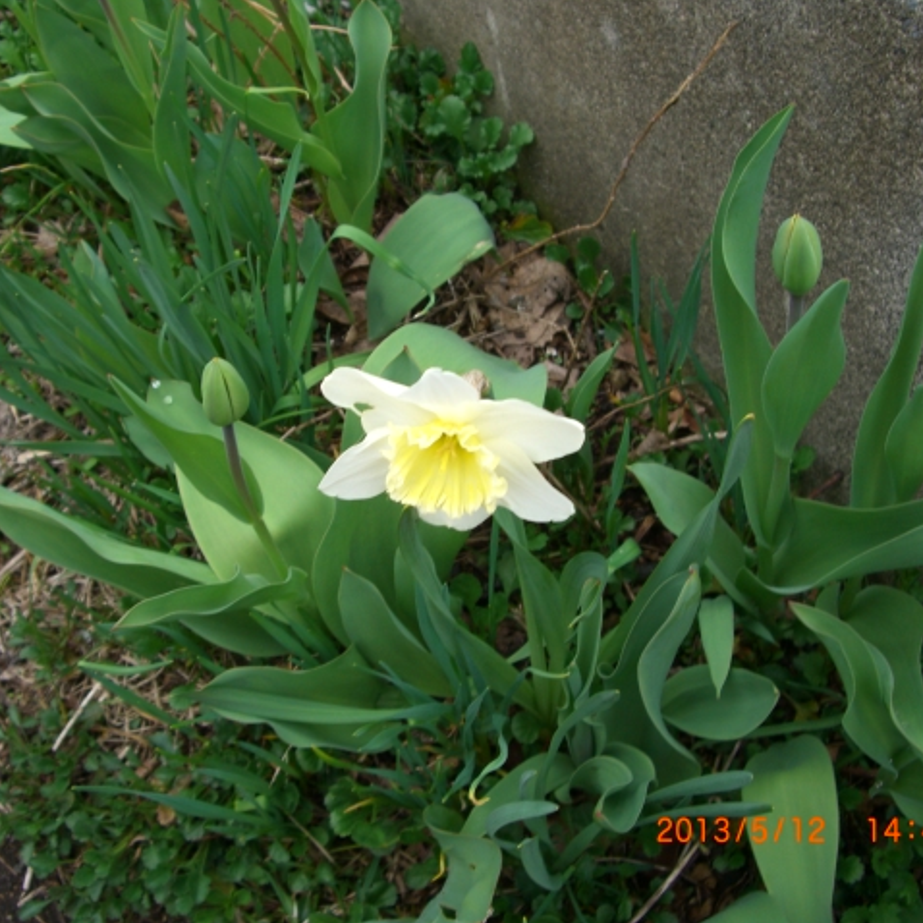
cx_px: 415
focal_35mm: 45
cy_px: 462
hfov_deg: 37.5
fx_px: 1358
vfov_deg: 37.6
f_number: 2.8
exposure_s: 1/80
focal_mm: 7.9
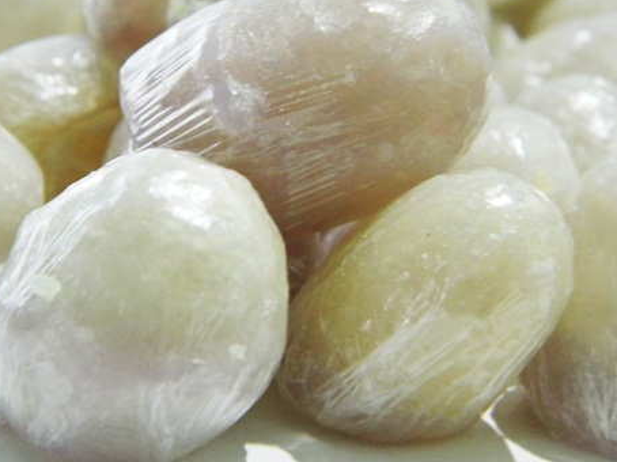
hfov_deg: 19.6
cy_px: 140
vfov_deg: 14.7
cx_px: 253
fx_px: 1781
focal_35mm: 100
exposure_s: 1/1.3
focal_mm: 12.6
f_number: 4
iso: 200
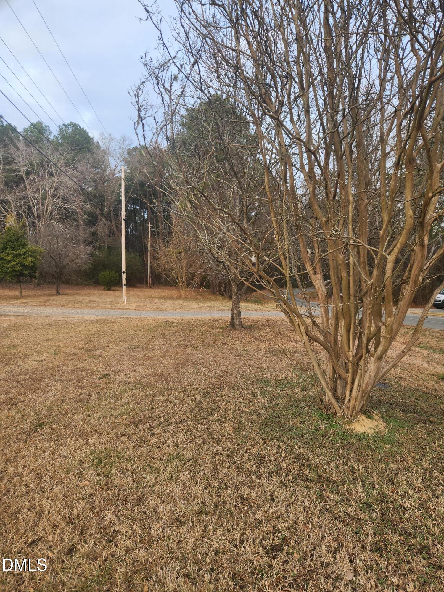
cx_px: 222
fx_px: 393
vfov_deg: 73.9
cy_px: 296
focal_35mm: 23
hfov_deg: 58.9
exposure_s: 1/180
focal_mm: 5.4
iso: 25
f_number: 1.8
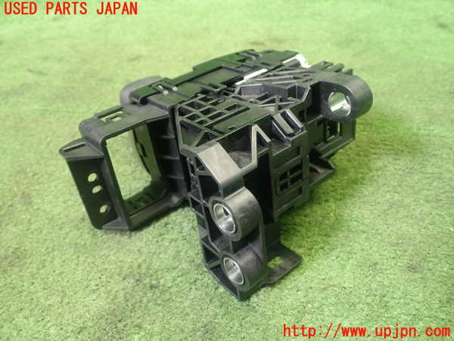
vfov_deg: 46.8
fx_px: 393
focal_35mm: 30
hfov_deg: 60.0
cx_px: 227
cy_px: 170
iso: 320
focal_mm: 5.4
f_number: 2.3
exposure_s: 1/30
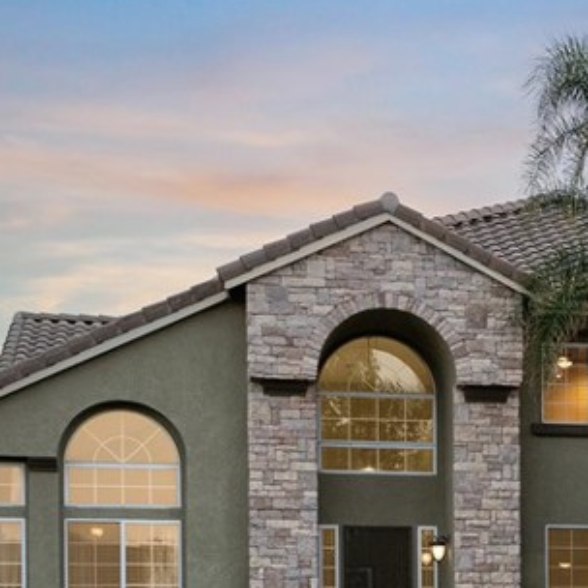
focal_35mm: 86
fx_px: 1653
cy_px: 449
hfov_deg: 19.1
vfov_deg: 20.0
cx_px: 698
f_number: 5
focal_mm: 30
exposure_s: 1/4000
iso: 3200
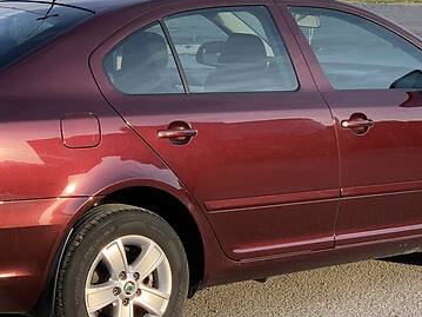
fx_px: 1414
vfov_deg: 12.7
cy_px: 68
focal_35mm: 116
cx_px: 179
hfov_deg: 17.0
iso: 16
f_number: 2.4
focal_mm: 6
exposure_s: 1/326
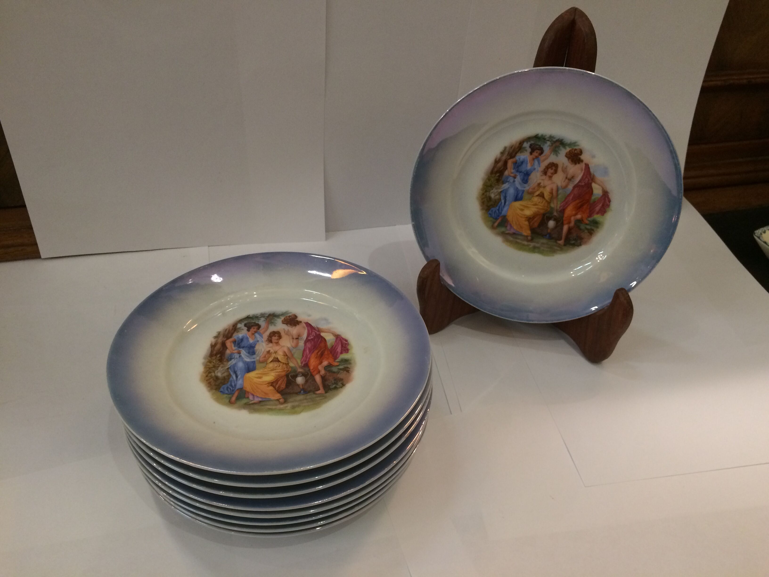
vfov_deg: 48.2
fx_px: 644
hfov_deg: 61.7
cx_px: 384
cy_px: 288
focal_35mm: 29
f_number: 2.2
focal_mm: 4.15
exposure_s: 1/33
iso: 250
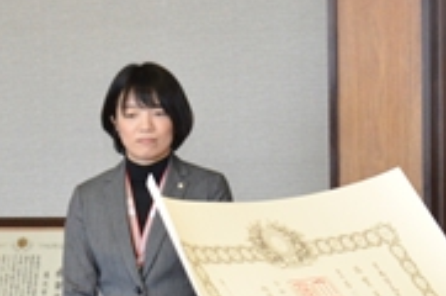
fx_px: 2671
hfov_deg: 9.5
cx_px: 185
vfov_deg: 6.3
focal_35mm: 216
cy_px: 186
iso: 3200
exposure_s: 1/250
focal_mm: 52
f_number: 6.3
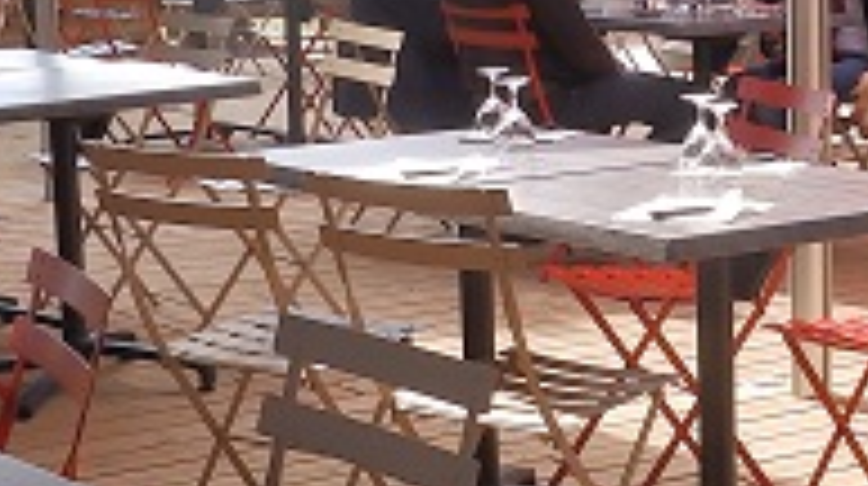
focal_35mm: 113
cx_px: 576
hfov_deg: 18.9
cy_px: 225
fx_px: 2598
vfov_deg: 10.7
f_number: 4.5
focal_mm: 4.6
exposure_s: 1/160
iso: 80
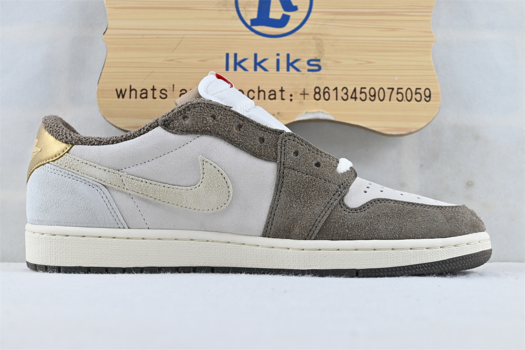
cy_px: 175
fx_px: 711
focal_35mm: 49
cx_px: 262
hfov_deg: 40.5
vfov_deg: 27.7
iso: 100
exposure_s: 1/40
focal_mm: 32.5
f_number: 5
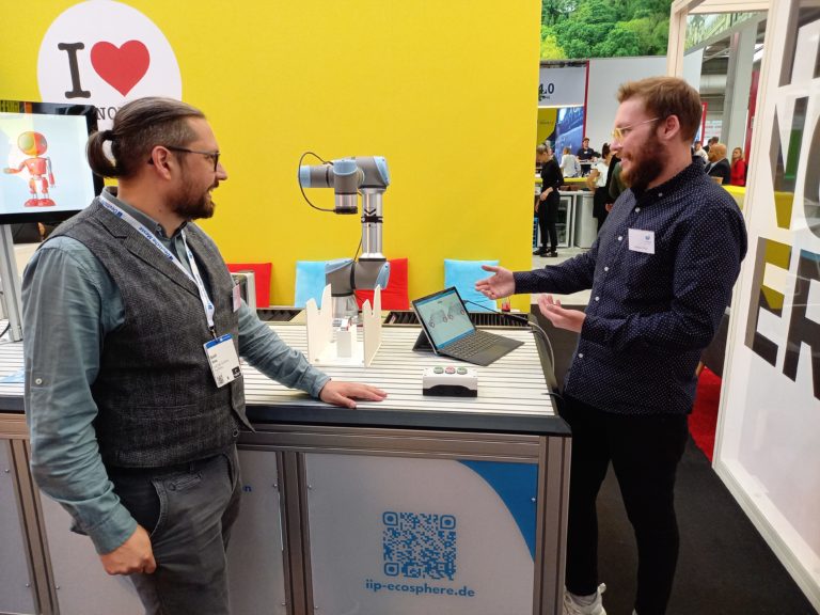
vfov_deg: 54.9
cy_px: 308
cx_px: 410
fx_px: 592
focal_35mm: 25
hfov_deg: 69.4
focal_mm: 4.65
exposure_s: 1/49
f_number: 1.8
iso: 200
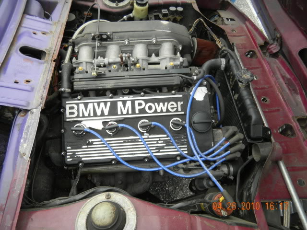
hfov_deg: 63.4
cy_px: 115
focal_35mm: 28
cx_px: 154
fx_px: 248
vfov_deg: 49.7
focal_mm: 5
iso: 91
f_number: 3.9
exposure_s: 1/63.4
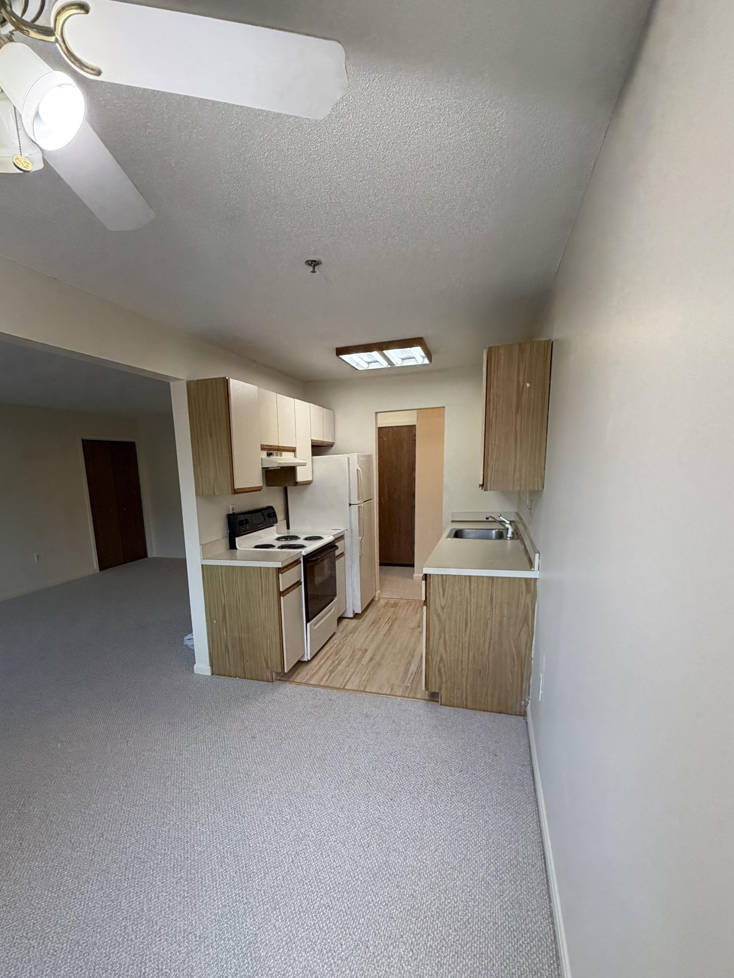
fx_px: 481
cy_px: 569
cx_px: 309
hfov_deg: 74.2
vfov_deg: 90.3
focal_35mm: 17
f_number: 2.2
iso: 200
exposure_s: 1/120
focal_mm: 2.22
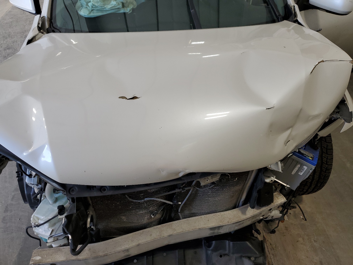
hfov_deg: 67.3
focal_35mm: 26
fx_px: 265
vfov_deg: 53.1
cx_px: 176
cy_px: 132
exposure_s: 1/185
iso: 50
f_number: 1.5
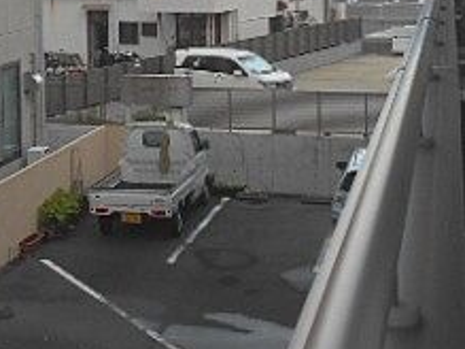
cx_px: 59
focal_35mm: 76
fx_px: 1020
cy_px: -34
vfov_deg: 18.6
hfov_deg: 25.0
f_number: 3.2
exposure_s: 1/800
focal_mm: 4.6
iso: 80
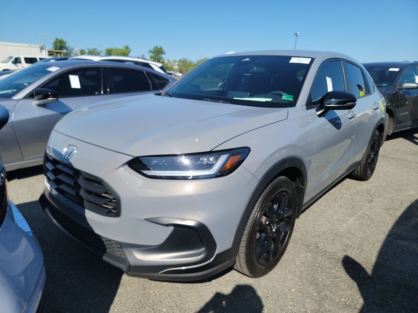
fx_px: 290
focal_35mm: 24
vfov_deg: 56.8
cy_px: 156
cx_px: 209
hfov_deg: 71.6
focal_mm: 6.7
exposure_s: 1/902
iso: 50
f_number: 1.8
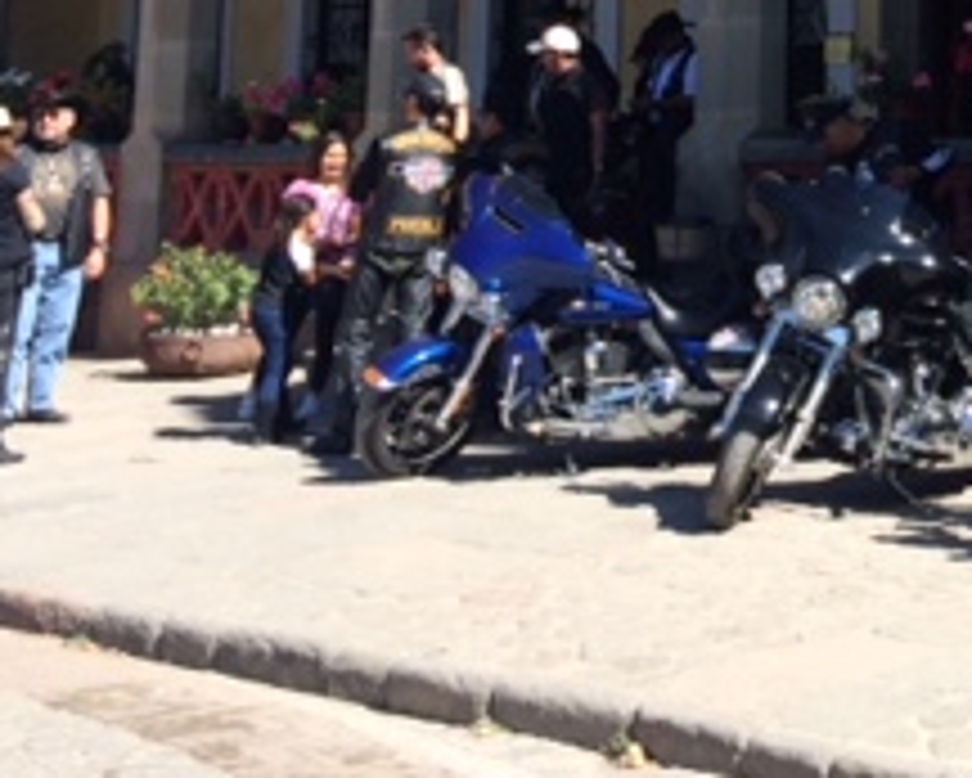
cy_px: -148
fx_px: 2418
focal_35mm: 84
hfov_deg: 21.4
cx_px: 1107
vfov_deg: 17.5
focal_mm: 4.15
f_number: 2.2
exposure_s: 1/1001
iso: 32
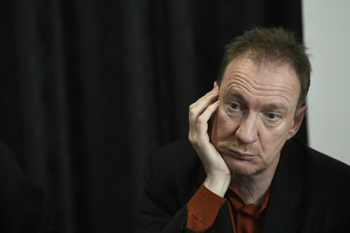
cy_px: 116
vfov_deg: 6.9
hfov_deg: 10.3
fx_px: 1944
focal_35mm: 200
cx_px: 175
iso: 1600
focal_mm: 200
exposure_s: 1/160
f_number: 4
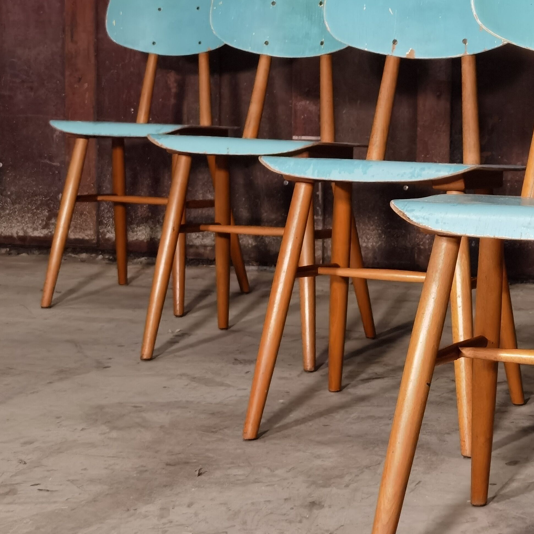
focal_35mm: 86
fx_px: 1501
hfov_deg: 19.8
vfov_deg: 20.2
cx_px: 467
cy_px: 269
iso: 320
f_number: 1.9
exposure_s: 1/50
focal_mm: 6.71
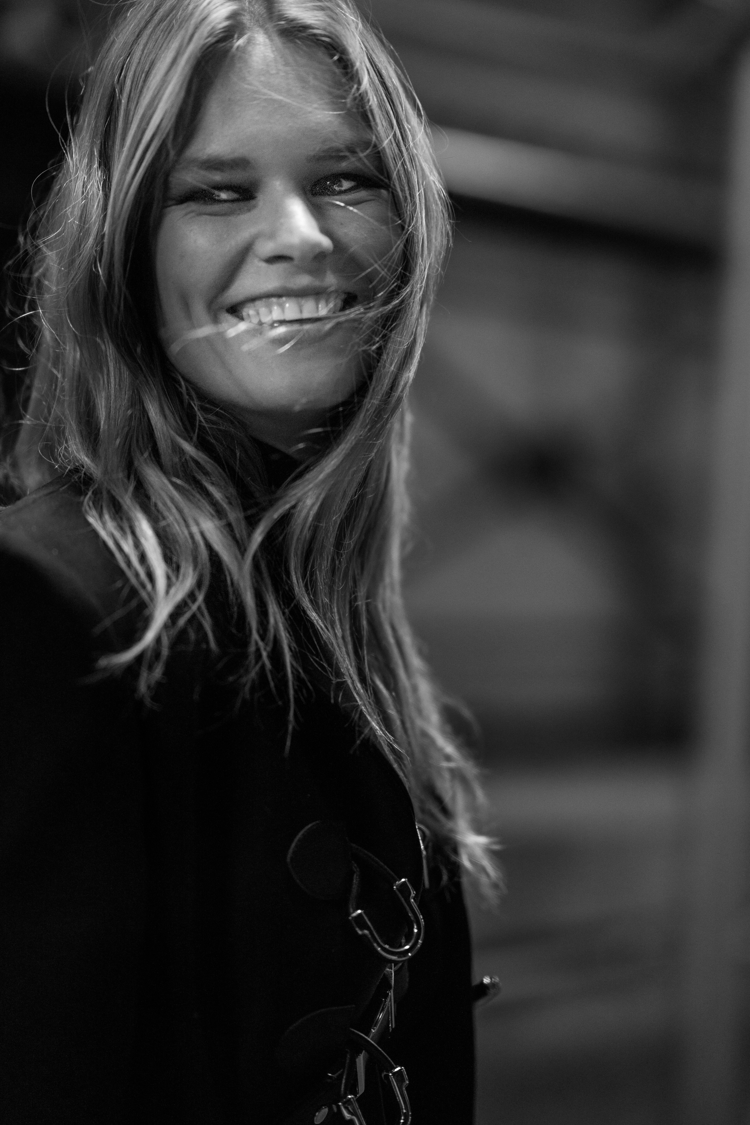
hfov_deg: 14.6
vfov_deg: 21.7
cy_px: 540
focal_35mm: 94
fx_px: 2936
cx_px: 399
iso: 400
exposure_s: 1/250
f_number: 1.4
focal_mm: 85
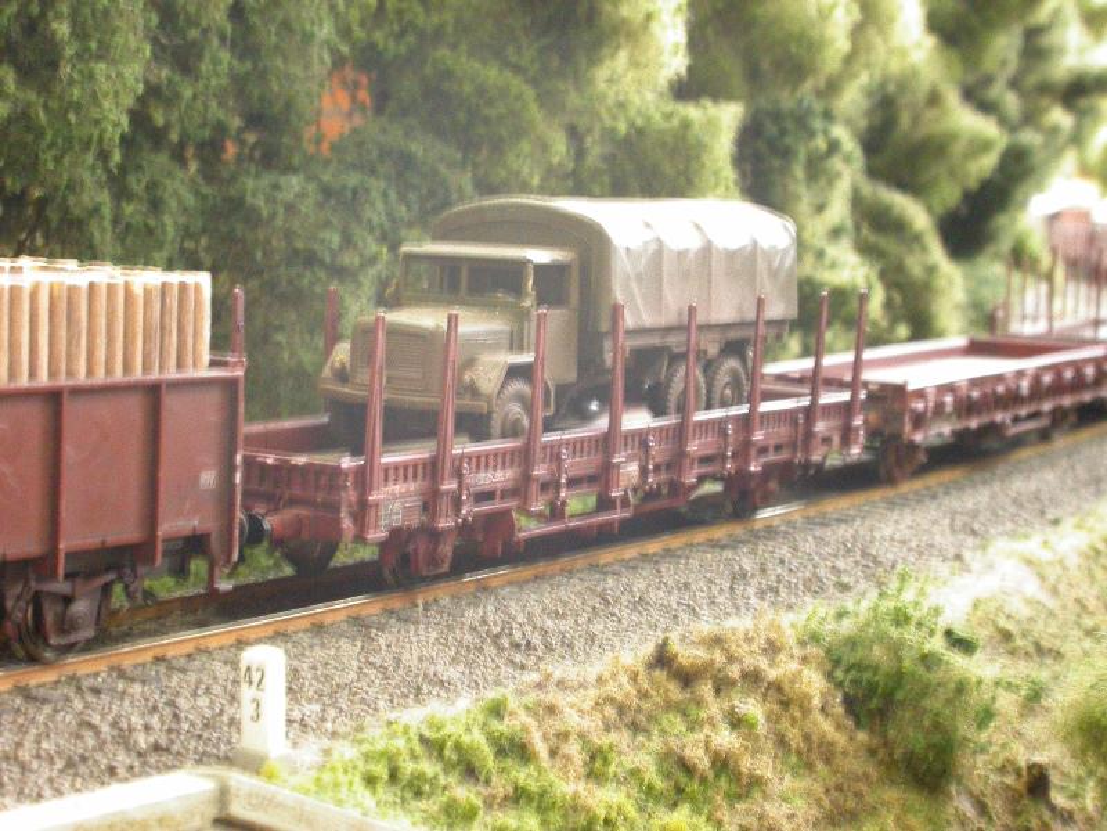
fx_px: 2526
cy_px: 416
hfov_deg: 24.7
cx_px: 554
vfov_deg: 18.7
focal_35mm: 79
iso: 400
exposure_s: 1/2
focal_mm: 16.4
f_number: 7.1
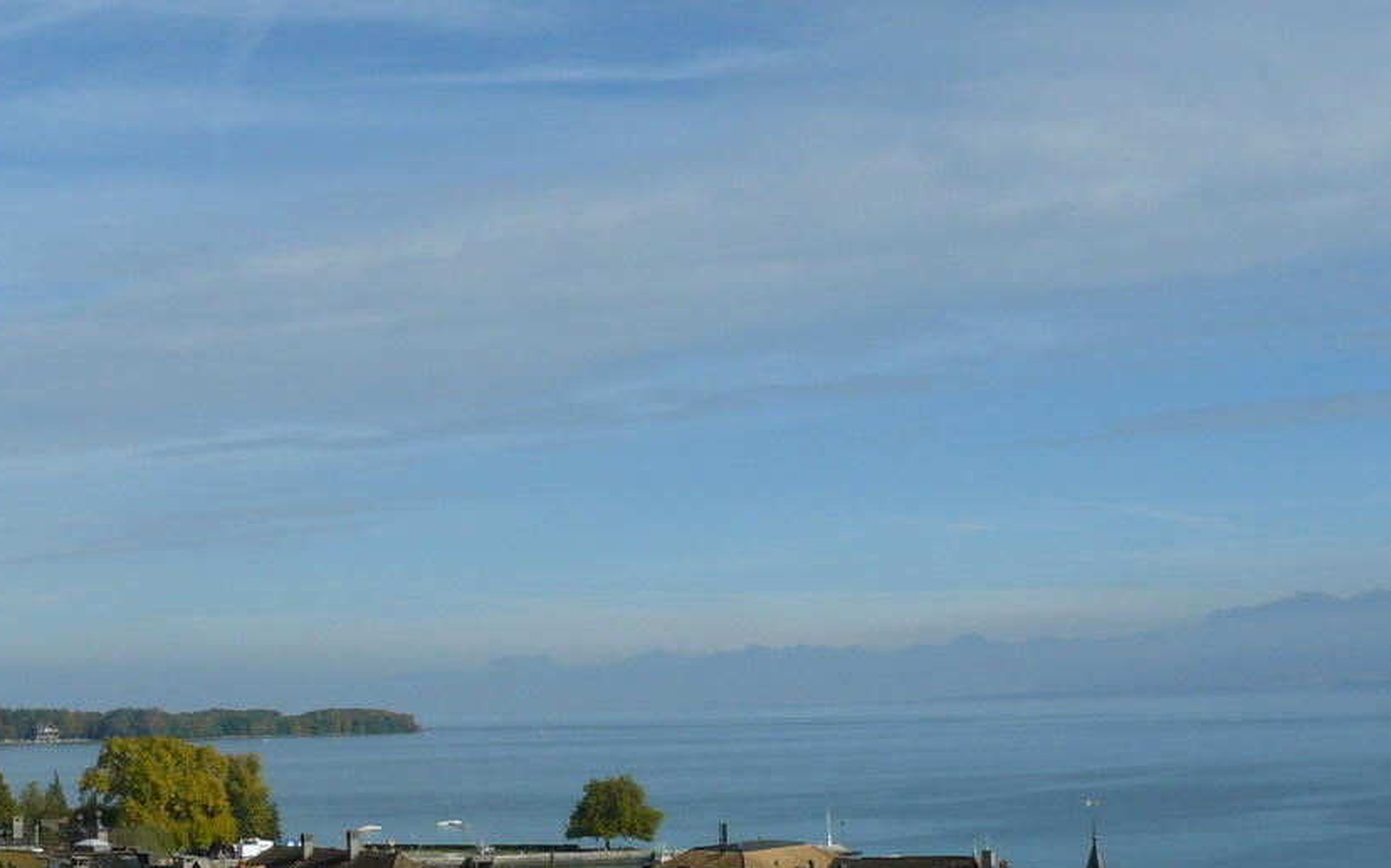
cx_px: 381
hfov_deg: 34.0
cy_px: 470
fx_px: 2236
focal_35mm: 59
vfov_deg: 22.0
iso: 100
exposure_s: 1/400
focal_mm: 6
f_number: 7.1
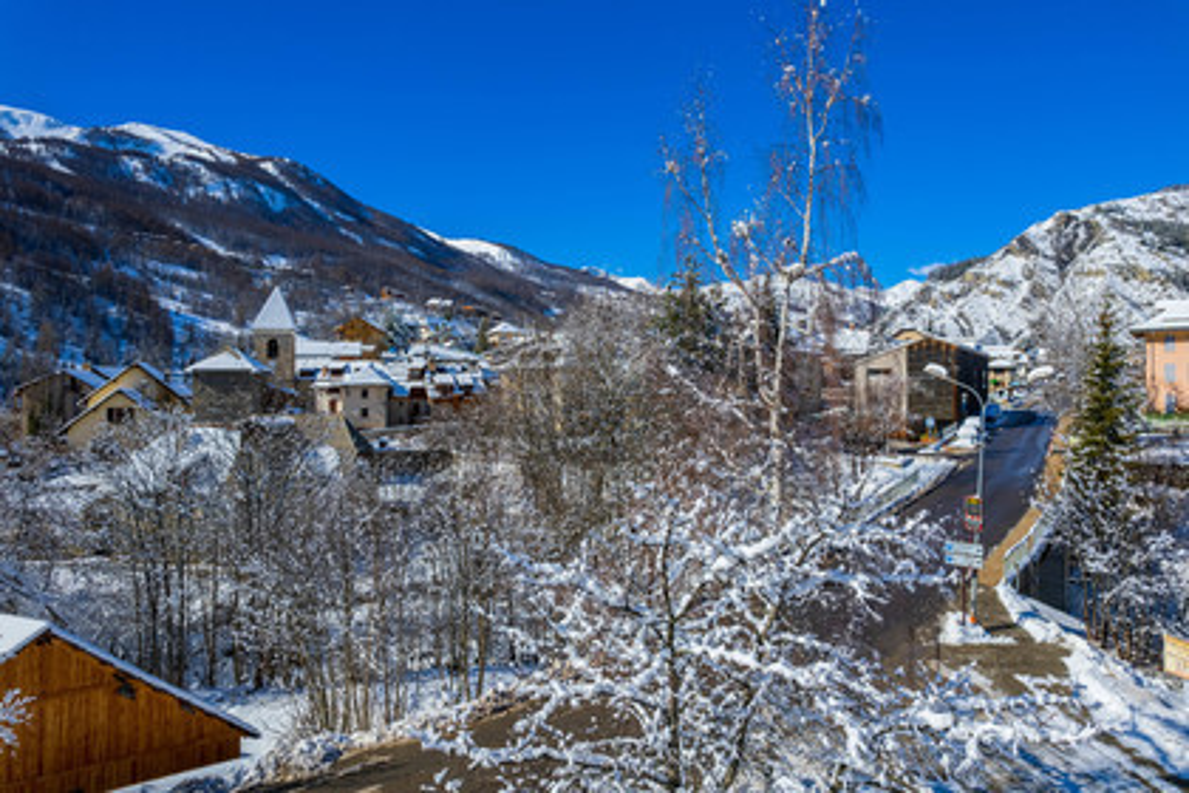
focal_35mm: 22
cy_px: 396
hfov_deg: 78.6
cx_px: 594
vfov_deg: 57.2
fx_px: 727
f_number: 2.8
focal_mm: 8.4
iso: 100
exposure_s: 1/3200
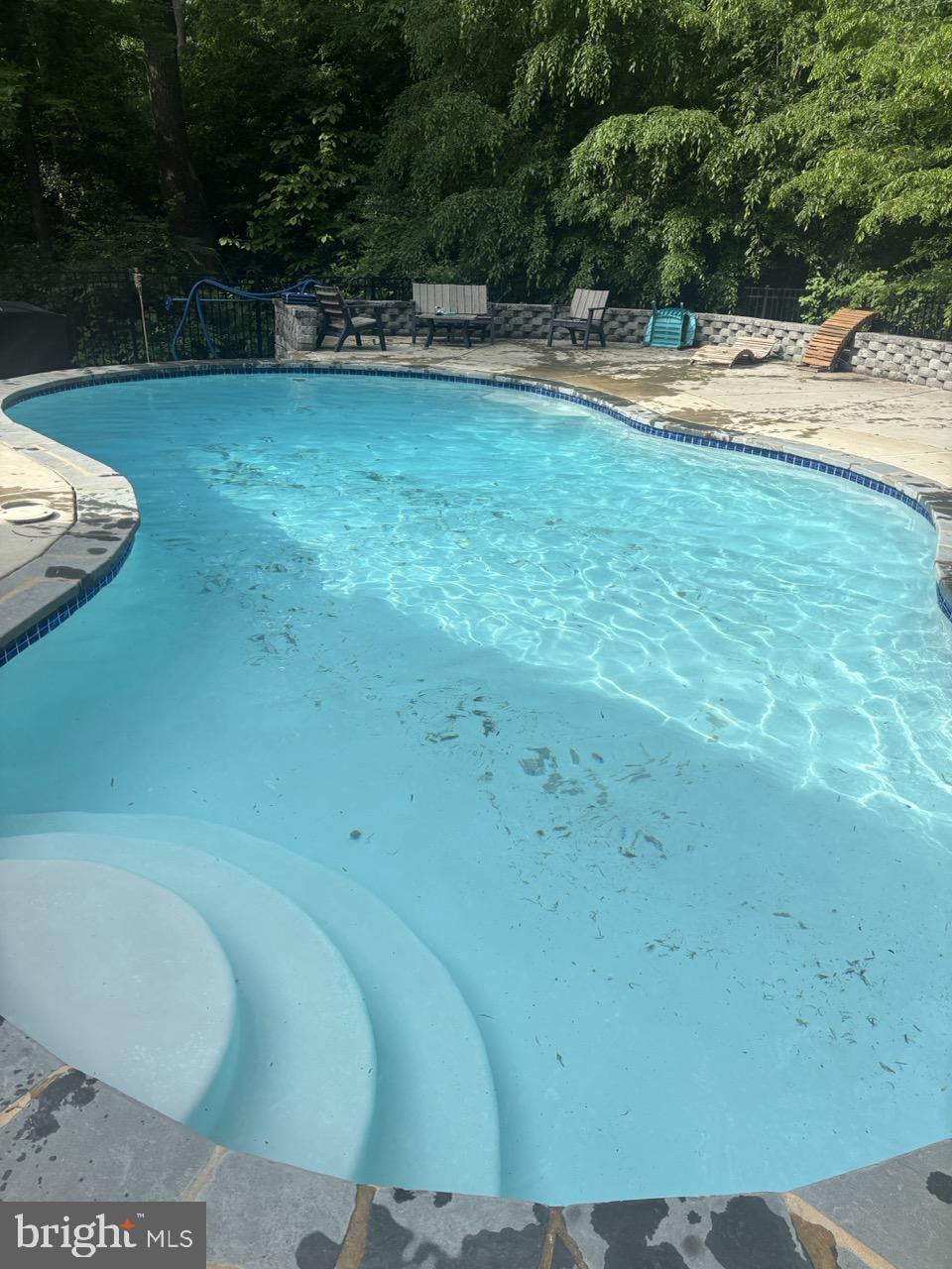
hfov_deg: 53.1
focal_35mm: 26
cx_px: 476
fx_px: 953
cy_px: 634
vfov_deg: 67.3
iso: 50
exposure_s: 1/1642
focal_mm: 5.96
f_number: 1.6
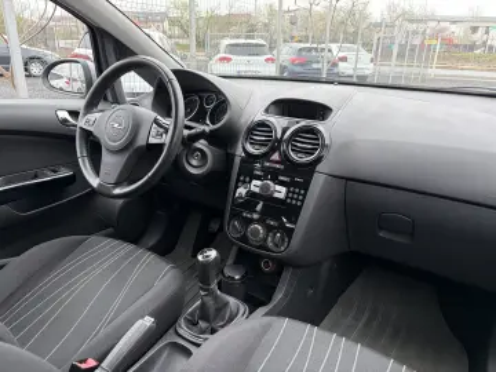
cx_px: 248
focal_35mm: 26
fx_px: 373
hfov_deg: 67.3
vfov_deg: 53.1
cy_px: 186
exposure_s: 1/121
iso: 100
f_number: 1.6
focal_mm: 5.96
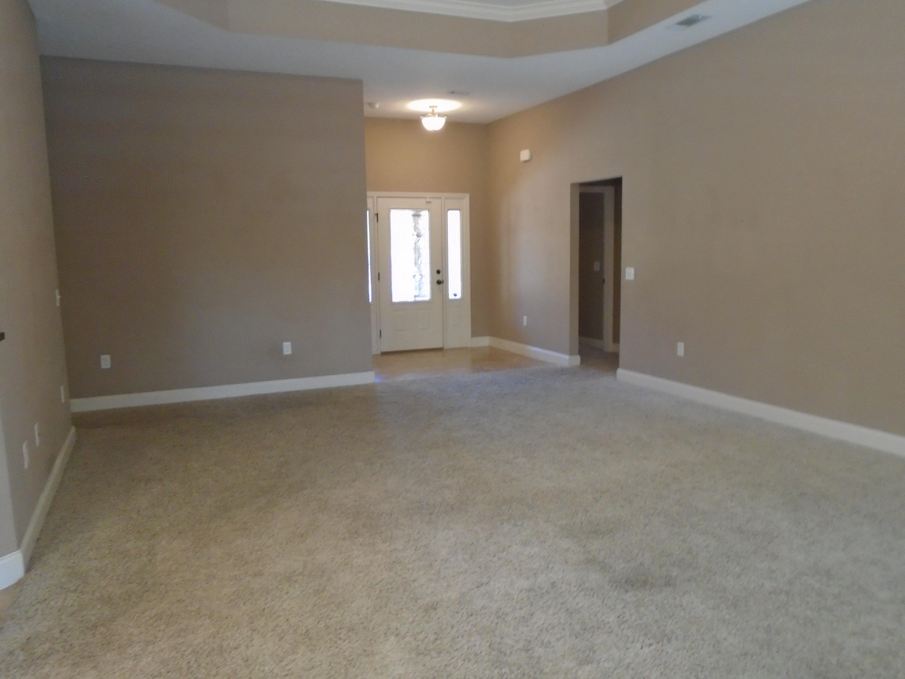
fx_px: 680
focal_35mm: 26
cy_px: 340
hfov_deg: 67.3
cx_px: 452
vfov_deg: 53.1
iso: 400
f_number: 3.2
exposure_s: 1/25
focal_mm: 4.6
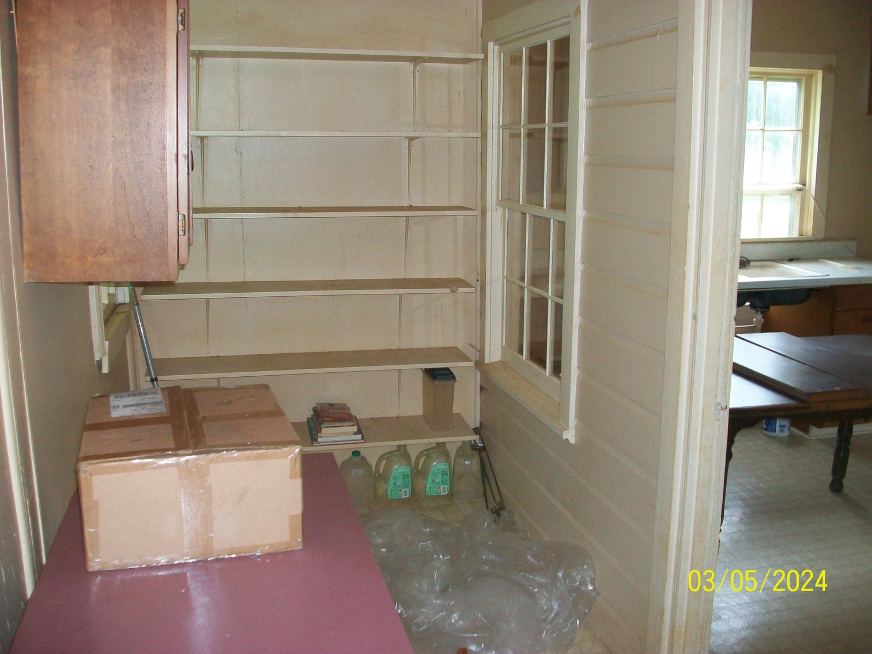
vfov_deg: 41.8
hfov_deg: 54.0
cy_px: 327
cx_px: 436
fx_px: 857
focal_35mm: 34
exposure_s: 1/60
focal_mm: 5.7
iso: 160
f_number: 2.8
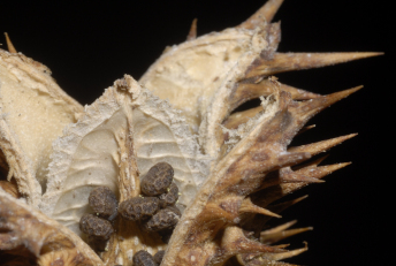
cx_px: 144
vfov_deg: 9.6
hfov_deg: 14.2
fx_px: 1586
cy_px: 178
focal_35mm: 144
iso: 100
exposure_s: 1/250
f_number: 16
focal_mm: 55
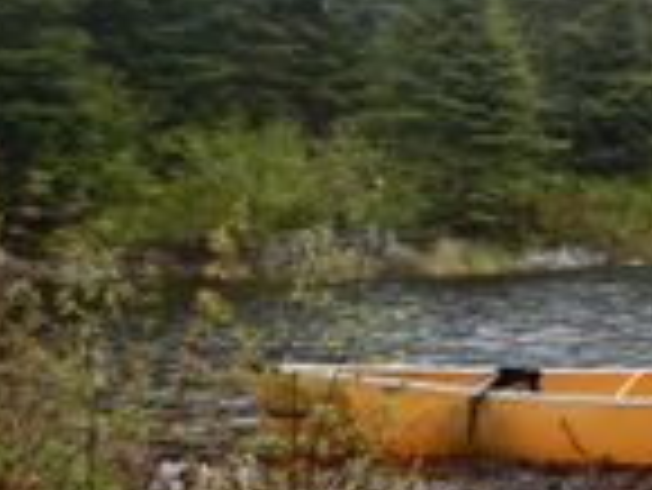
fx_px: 1244
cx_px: 868
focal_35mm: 66
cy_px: 292
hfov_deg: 25.1
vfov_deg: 22.3
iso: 125
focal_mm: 4.3
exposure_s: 1/200
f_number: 2.8
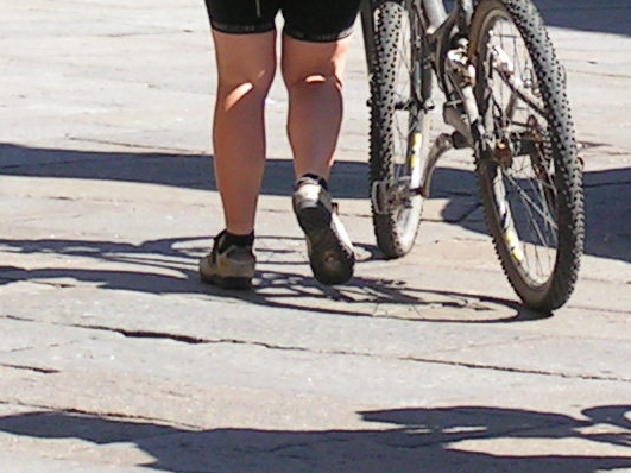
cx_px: 663
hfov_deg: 5.4
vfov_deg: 4.1
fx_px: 6634
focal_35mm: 364
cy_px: -170
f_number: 3.2
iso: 50
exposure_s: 1/400
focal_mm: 14.1
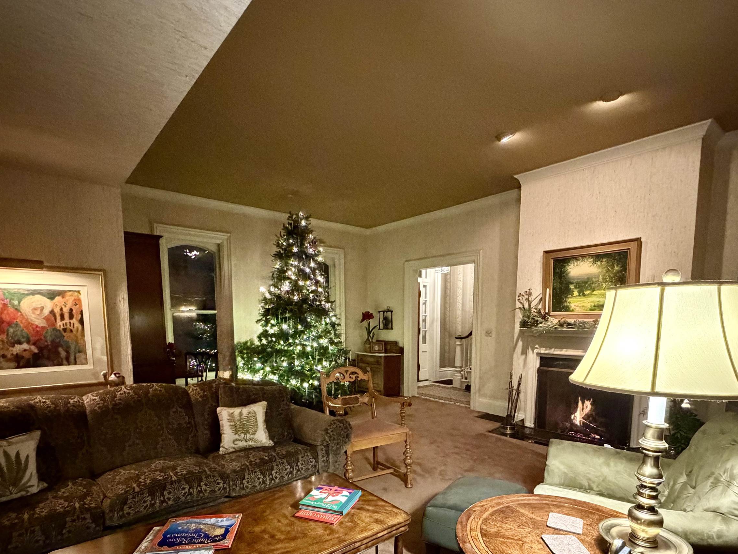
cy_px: 365
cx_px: 380
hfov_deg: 84.6
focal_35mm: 19
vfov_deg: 67.0
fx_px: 405
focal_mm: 2.22
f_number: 2.2
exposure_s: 1/40
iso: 1250
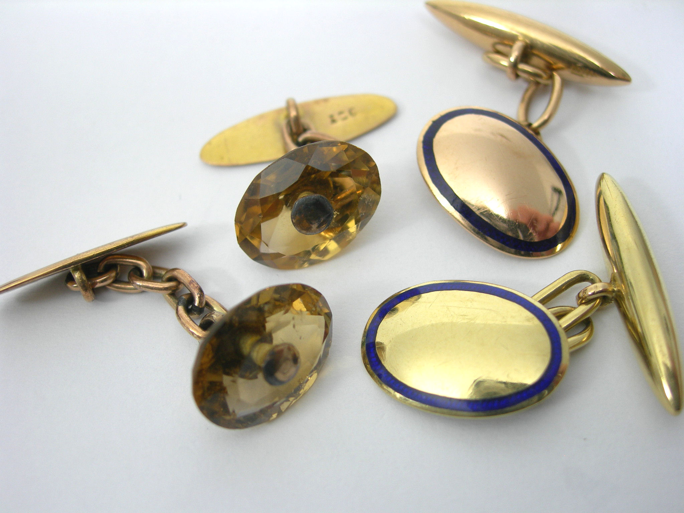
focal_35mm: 41
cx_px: 342
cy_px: 256
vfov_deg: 35.1
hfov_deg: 45.8
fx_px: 810
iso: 50
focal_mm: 8.5
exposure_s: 1/27.7
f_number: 2.9
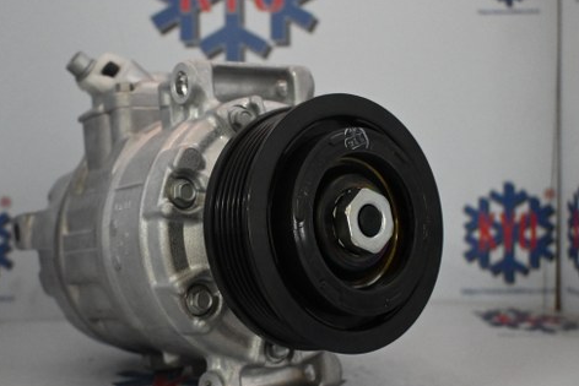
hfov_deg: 41.1
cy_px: 218
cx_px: 222
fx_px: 766
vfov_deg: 28.3
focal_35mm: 48
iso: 5000
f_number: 4.2
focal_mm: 25
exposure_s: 1/60
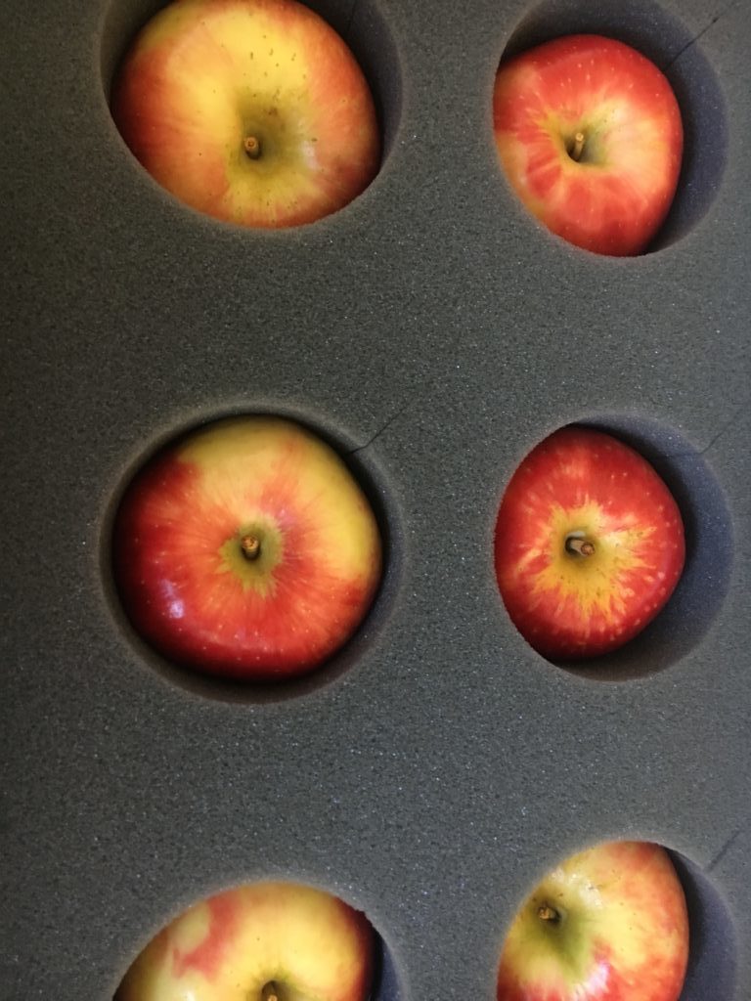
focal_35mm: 29
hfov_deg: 48.2
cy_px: 500
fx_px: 839
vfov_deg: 61.7
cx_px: 376
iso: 200
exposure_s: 1/17
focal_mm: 4.15
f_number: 2.2
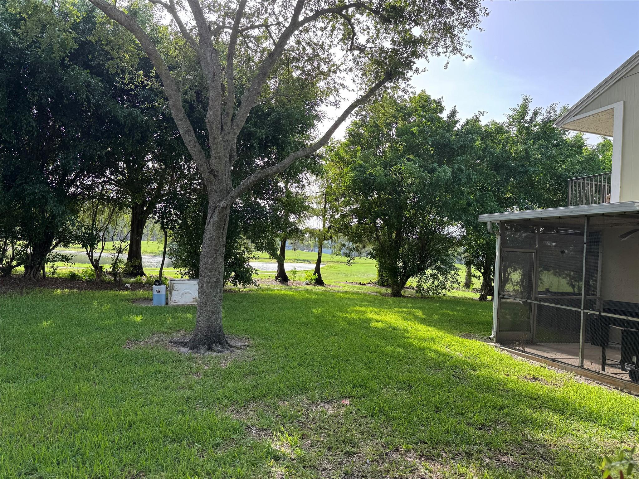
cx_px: 320
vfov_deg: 56.8
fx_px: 443
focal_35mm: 24
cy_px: 240
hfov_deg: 71.6
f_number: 1.78
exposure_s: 1/700
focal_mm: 6.76
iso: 80
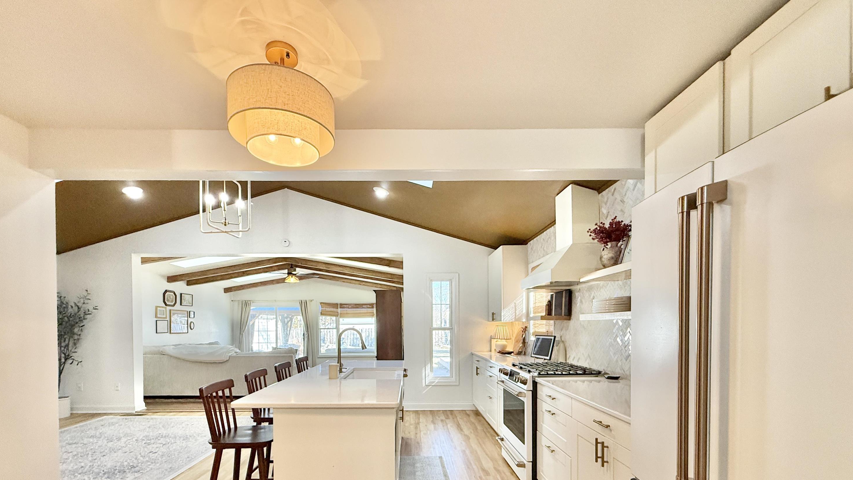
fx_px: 362
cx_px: 417
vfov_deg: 64.8
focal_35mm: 16
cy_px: 330
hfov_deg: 99.4
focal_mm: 2.22
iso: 200
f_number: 2.2
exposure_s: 1/120
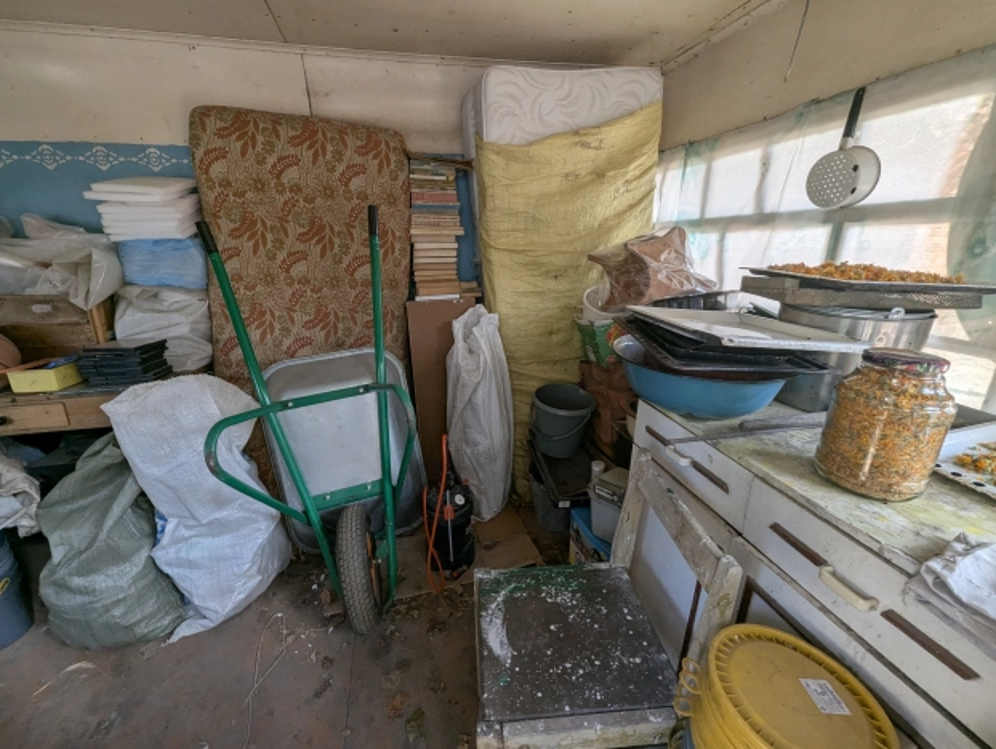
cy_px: 374
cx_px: 498
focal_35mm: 13
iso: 121
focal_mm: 1.95
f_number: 2.2
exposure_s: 1/82.2
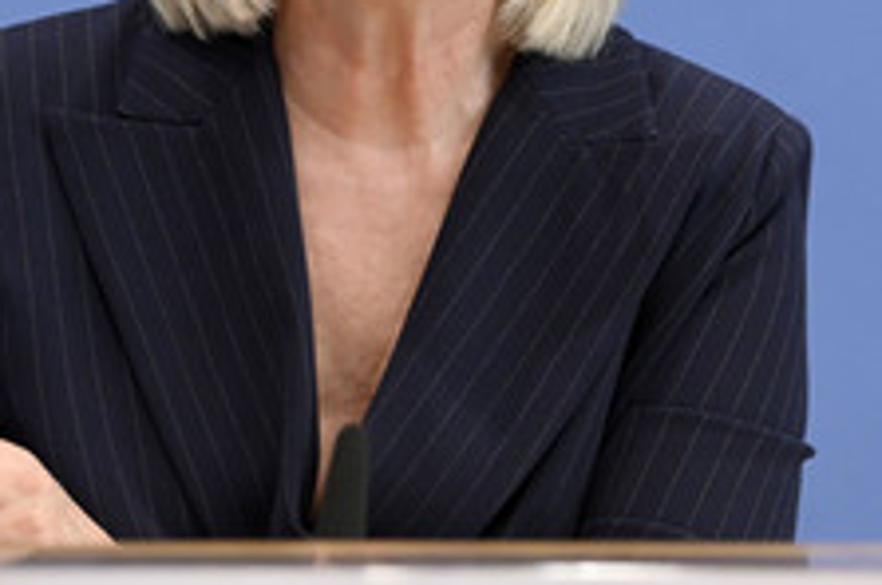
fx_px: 4257
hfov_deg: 11.8
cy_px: 0
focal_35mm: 174
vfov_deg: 7.8
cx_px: 255
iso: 3200
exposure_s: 1/640
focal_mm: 86
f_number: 5
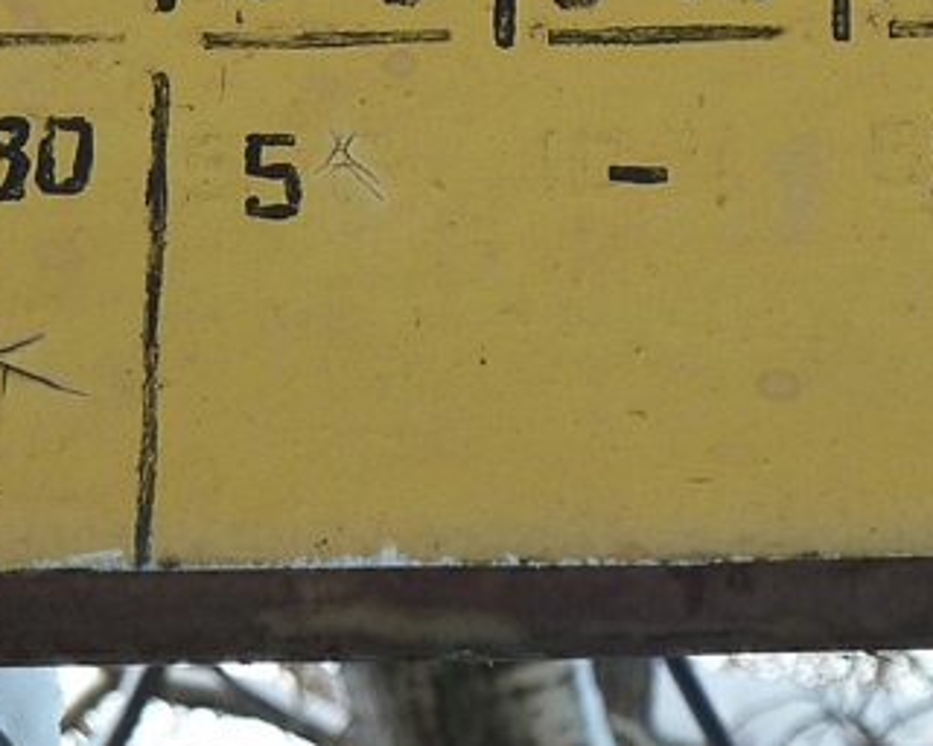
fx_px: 11818
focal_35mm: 428
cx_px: 609
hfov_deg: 4.5
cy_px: -195
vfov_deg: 3.6
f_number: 4.5
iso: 80
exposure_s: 1/125
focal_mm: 22.5
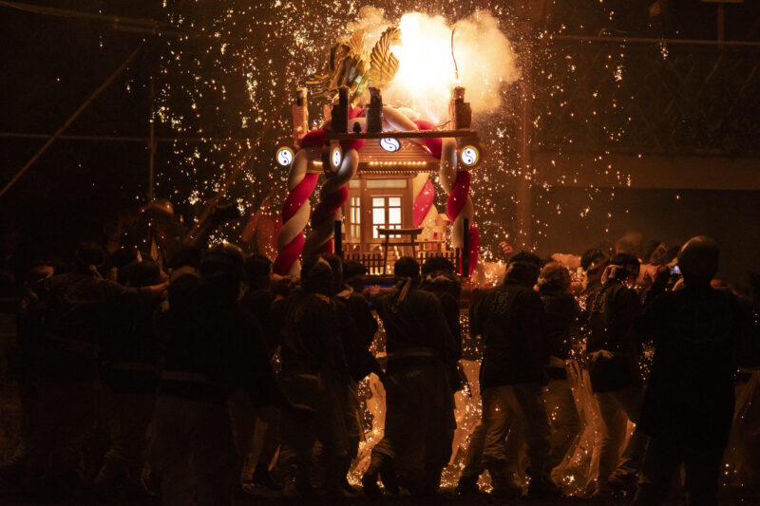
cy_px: 253
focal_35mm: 202
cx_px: 380
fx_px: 4274
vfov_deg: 6.8
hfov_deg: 10.2
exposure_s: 1/1000
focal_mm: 135
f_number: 2.8
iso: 2500
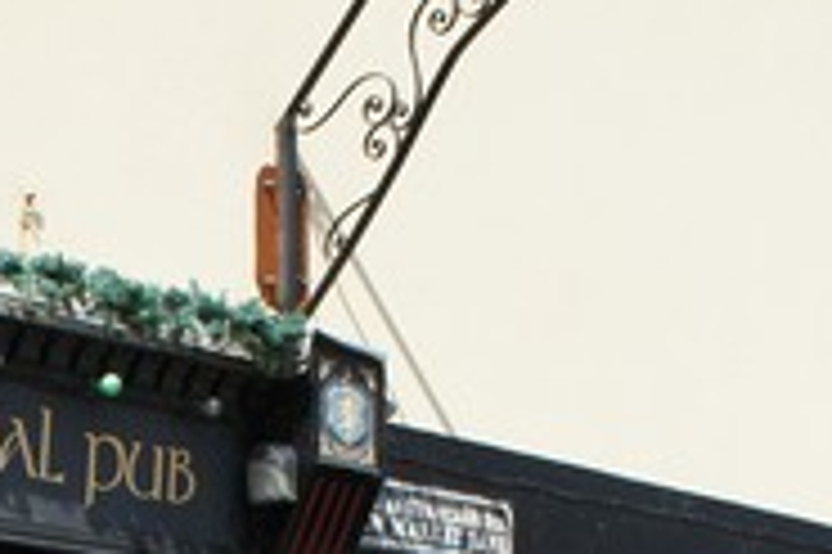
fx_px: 2401
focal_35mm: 104
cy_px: 941
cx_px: -27
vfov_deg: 12.2
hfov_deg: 19.0
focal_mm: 20
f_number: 11
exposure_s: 1/125
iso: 200
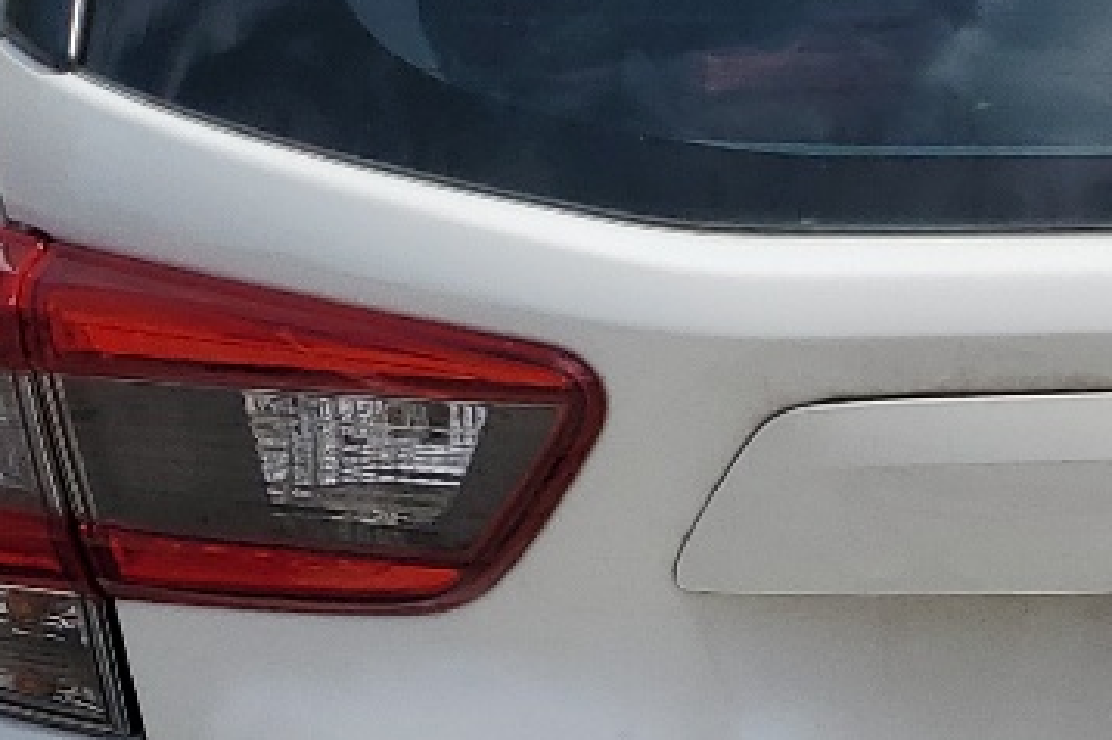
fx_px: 3734
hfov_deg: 15.7
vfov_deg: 11.3
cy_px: 501
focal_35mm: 121
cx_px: 1609
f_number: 1.5
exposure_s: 1/10000
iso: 50
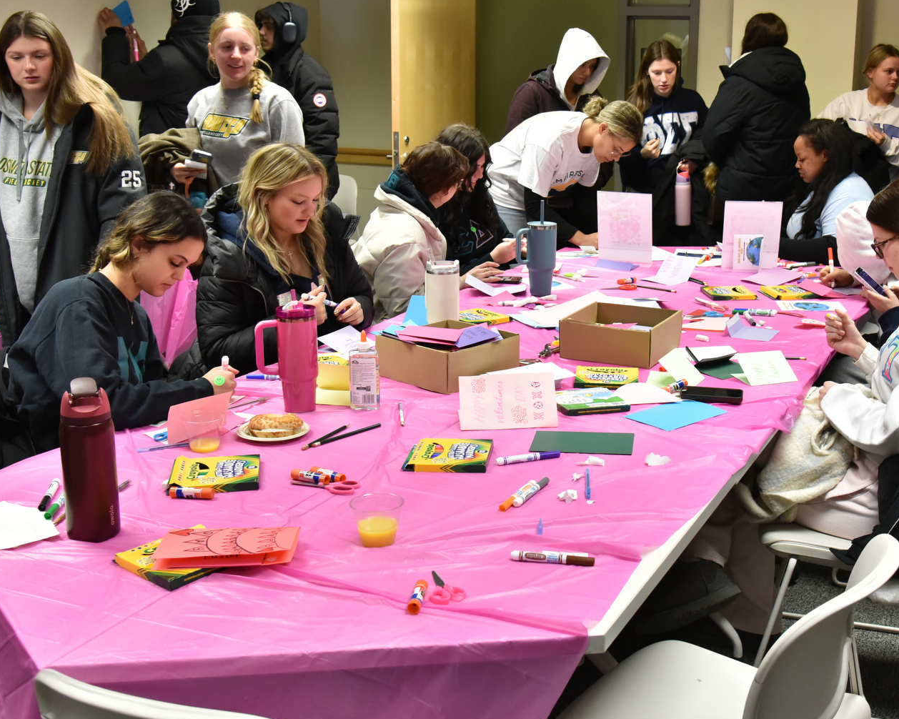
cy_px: 296
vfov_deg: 34.8
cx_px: 588
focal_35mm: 43
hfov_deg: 42.4
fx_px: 1144
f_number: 5.6
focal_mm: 32
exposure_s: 1/125
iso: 3200
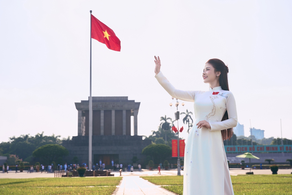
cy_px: 98
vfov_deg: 23.9
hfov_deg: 35.2
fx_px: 460
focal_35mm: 57
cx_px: 146
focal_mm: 56.7
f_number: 5.6
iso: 160
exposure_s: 1/640
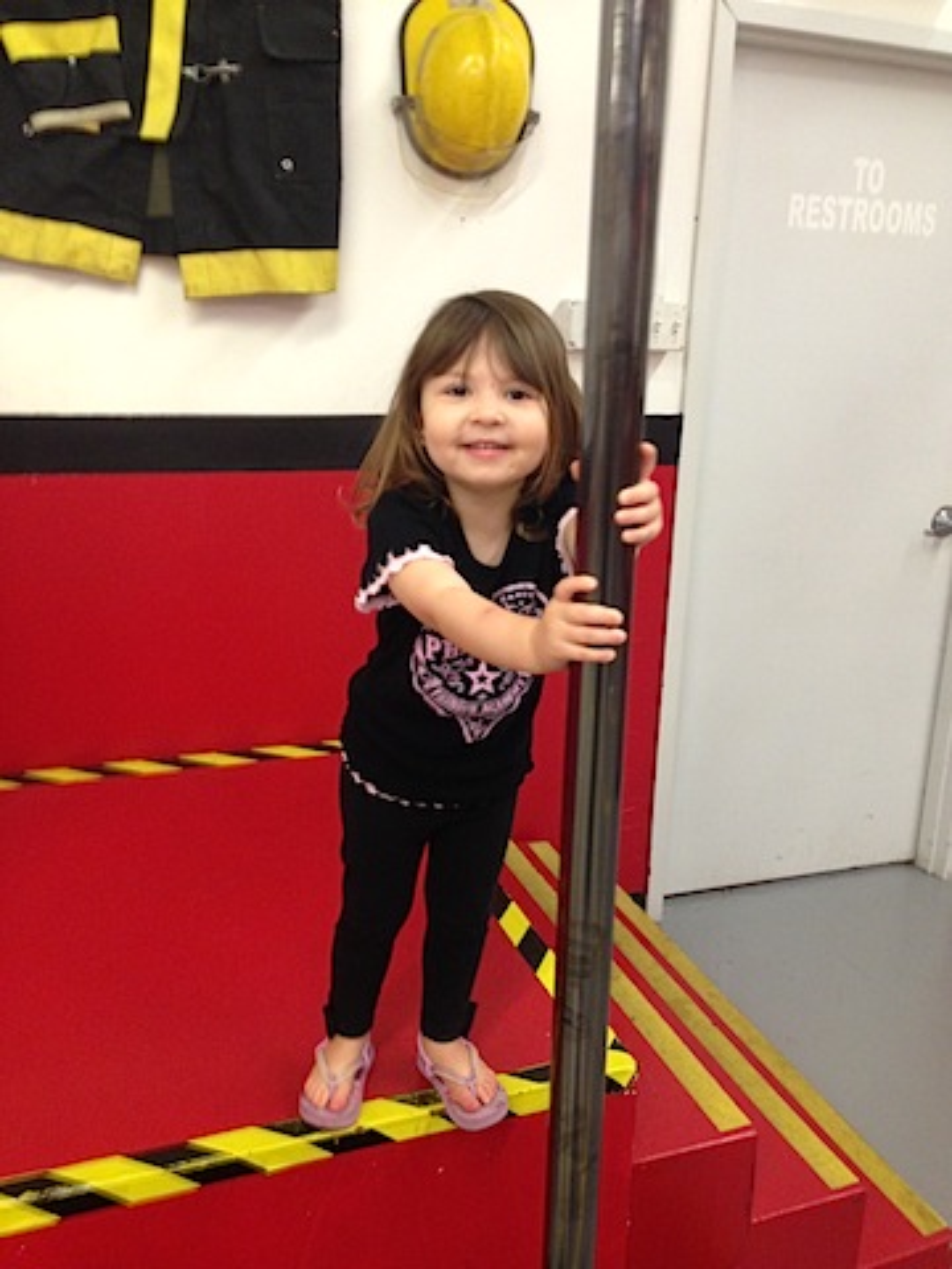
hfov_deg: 42.9
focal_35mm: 33
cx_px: 476
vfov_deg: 55.4
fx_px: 1210
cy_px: 634
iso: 200
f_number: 2.4
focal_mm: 4.12
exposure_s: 1/20
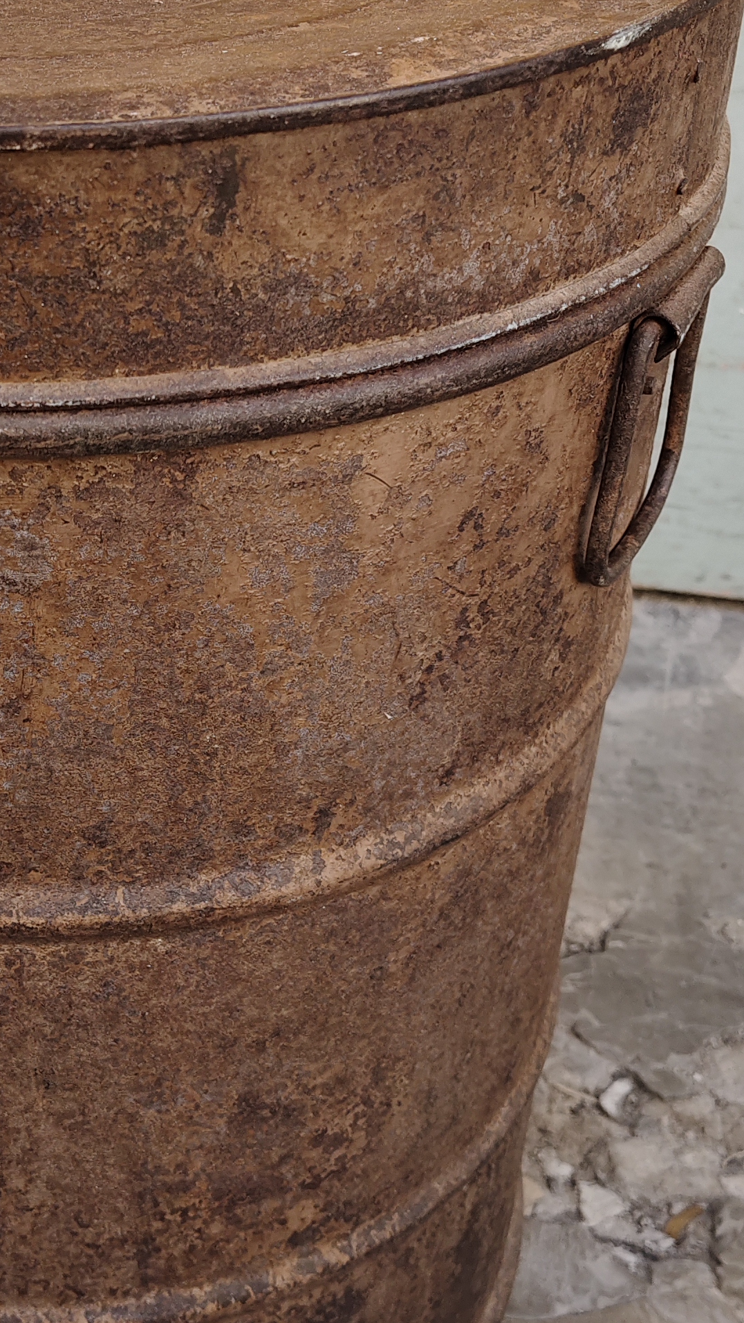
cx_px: 39
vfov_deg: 37.2
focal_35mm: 56
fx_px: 1963
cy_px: 653
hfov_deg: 20.9
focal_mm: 5.56
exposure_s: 1/100
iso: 255
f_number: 1.88
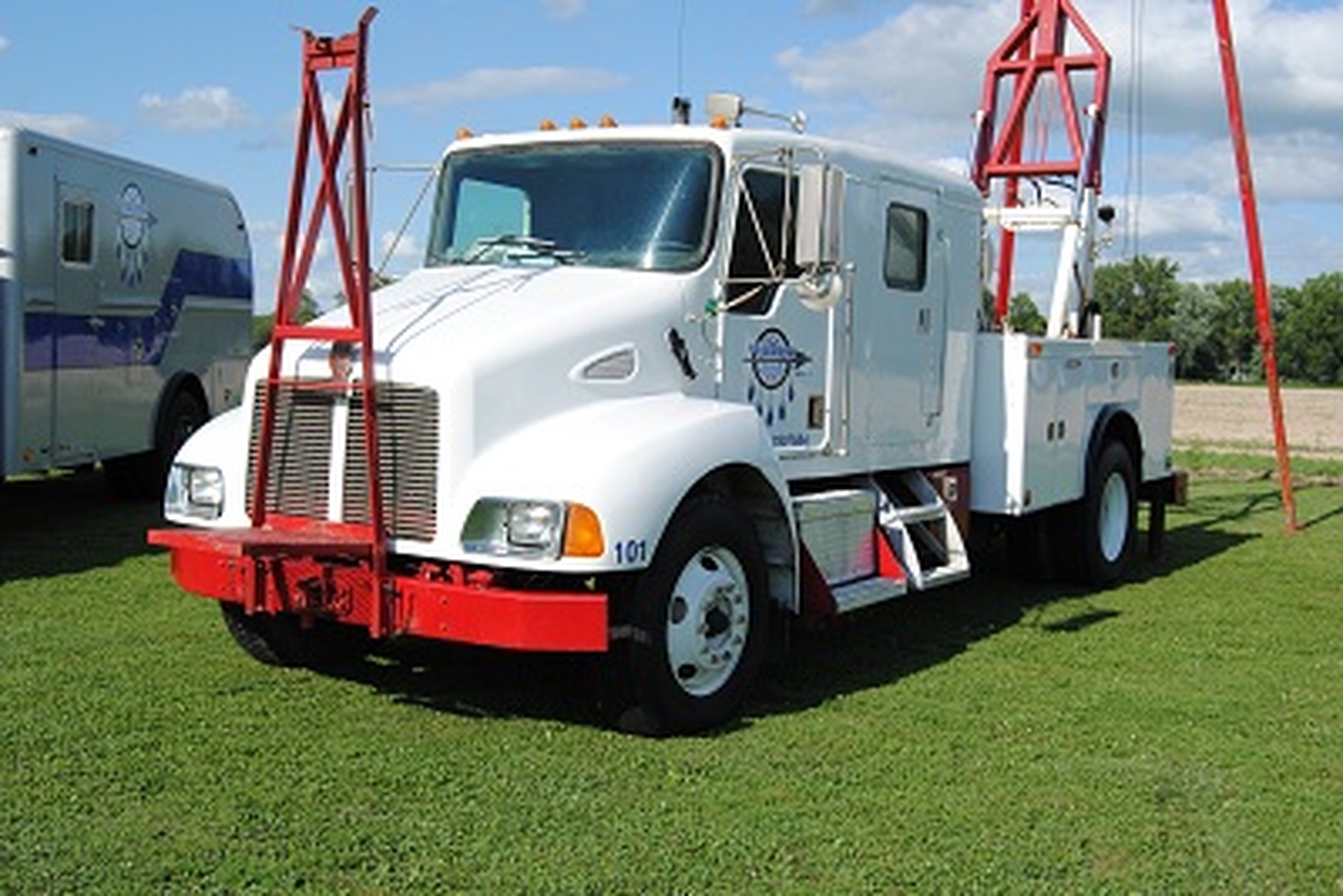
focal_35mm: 42
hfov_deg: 46.4
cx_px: 672
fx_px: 1567
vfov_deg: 31.9
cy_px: 448
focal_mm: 28
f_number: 9
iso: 100
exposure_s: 1/320
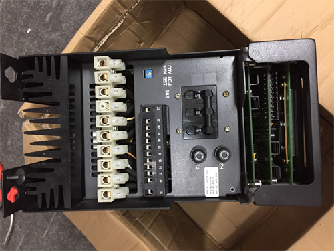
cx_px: 167
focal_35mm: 29
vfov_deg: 48.2
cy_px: 126
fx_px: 280
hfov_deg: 61.7
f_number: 2.2
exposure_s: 1/33
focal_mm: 4.15
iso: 250
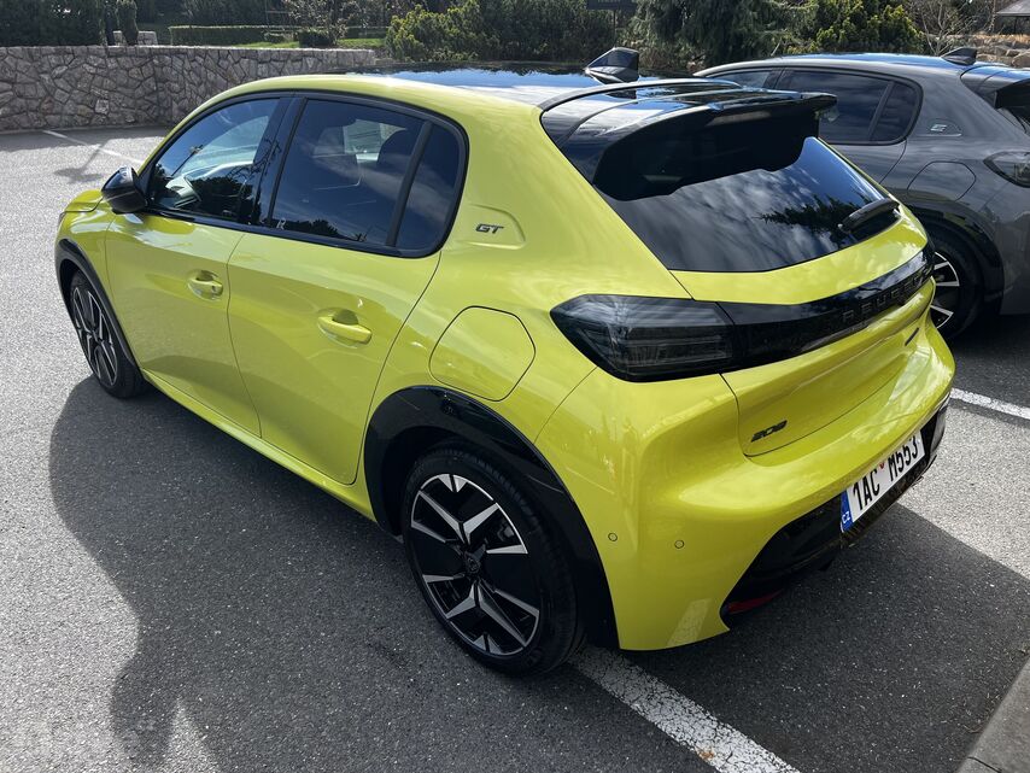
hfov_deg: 67.3
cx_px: 515
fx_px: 774
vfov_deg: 53.1
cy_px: 386
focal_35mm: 26
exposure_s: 1/1468
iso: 50
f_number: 1.5
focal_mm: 5.7
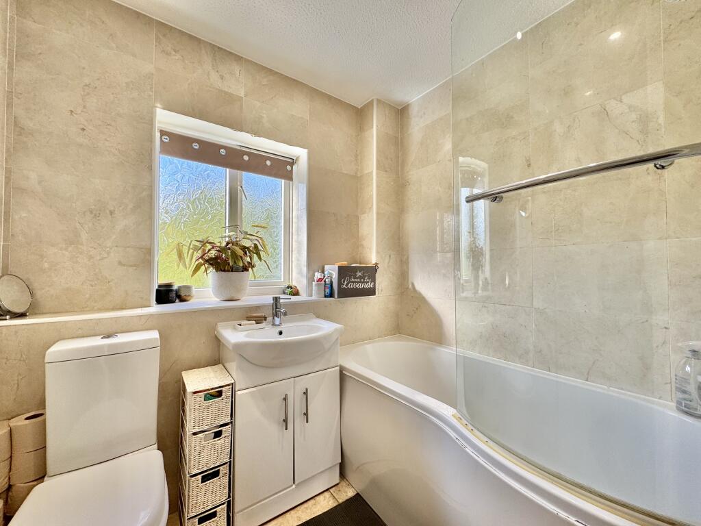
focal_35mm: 14
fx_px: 284
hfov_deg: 102.1
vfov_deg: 85.7
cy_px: 263
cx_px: 350
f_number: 2.2
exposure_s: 1/134
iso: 40
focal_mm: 2.22
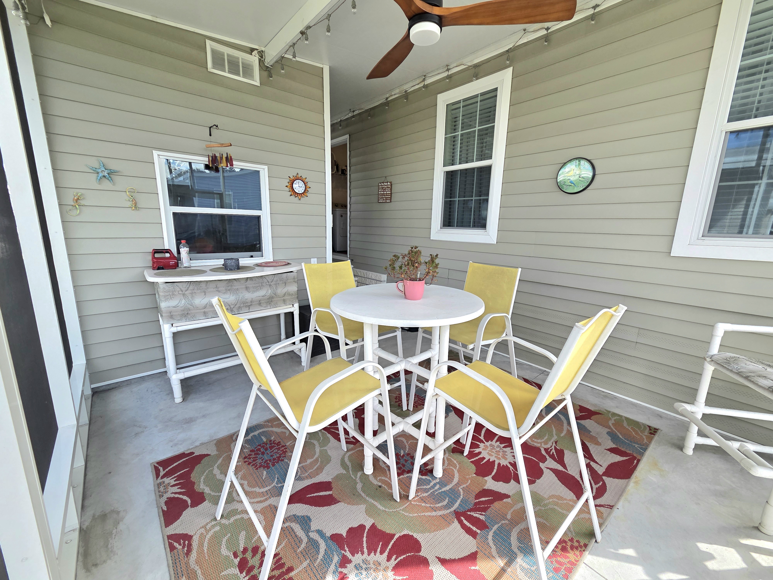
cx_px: 386
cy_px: 290
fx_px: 290
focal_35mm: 13
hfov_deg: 106.2
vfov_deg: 89.9
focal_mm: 2.2
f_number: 2.2
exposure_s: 1/192
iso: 50
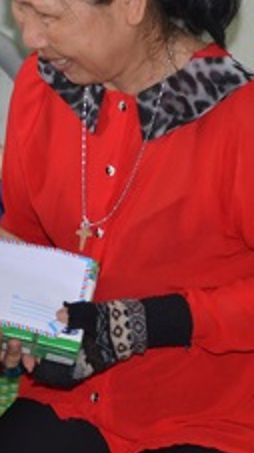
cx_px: 104
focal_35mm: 158
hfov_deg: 7.7
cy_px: 213
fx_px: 1894
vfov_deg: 13.7
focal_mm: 35
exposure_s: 1/60
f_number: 4.5
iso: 640
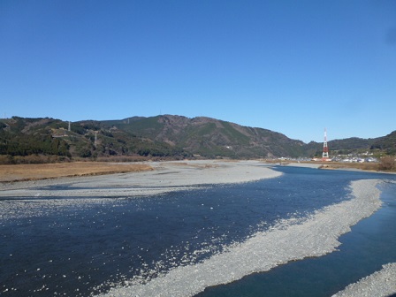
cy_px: 148
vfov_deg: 56.8
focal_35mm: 24
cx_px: 198
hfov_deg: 71.6
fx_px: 275
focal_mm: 4.3
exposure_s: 1/1000
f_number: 4
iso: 100
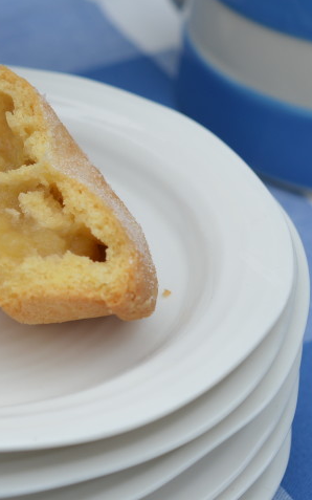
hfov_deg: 9.9
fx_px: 1783
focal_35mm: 131
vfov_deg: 15.9
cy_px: 194
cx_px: -39
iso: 100
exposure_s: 1/160
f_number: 6.3
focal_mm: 40
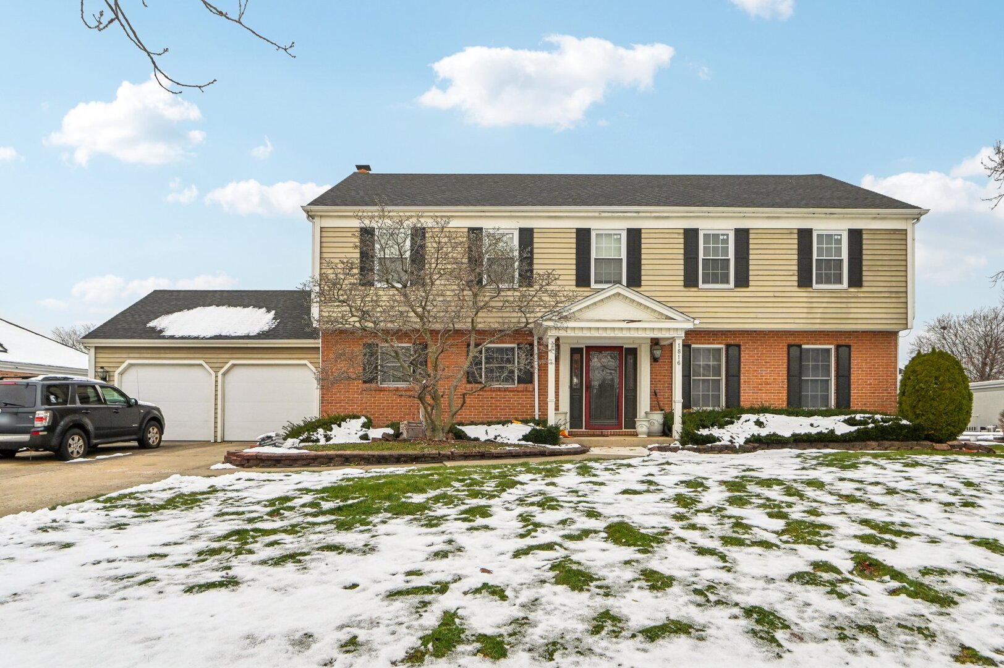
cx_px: 502
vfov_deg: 61.8
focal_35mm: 20
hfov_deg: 84.0
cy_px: 334
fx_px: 557
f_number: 13
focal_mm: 20
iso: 400
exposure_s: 1/30
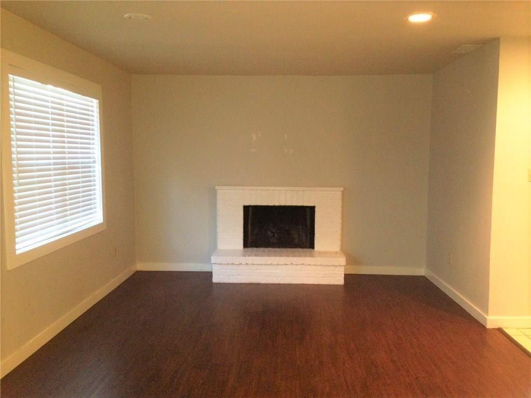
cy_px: 199
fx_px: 506
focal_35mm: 33
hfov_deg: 55.4
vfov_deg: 42.9
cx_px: 266
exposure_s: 1/20
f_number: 2.4
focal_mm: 4.12
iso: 200
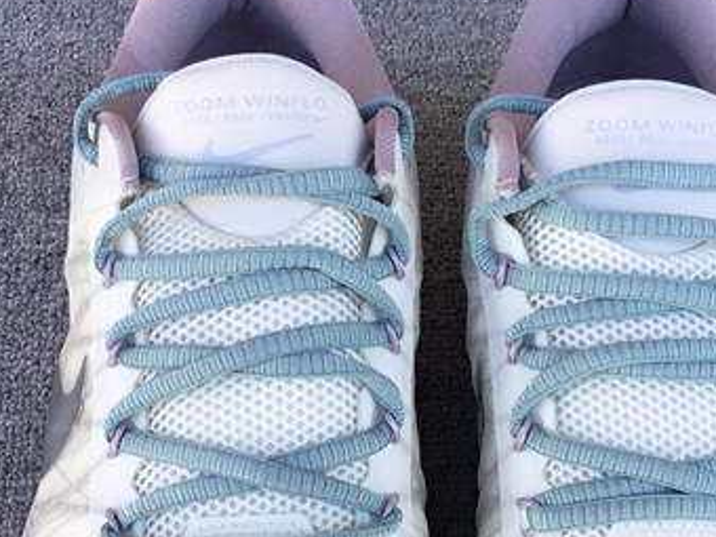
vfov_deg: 17.9
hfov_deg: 23.8
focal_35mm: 82
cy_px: 410
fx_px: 1696
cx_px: 427
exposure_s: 1/130
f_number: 2.4
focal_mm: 3.3
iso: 25
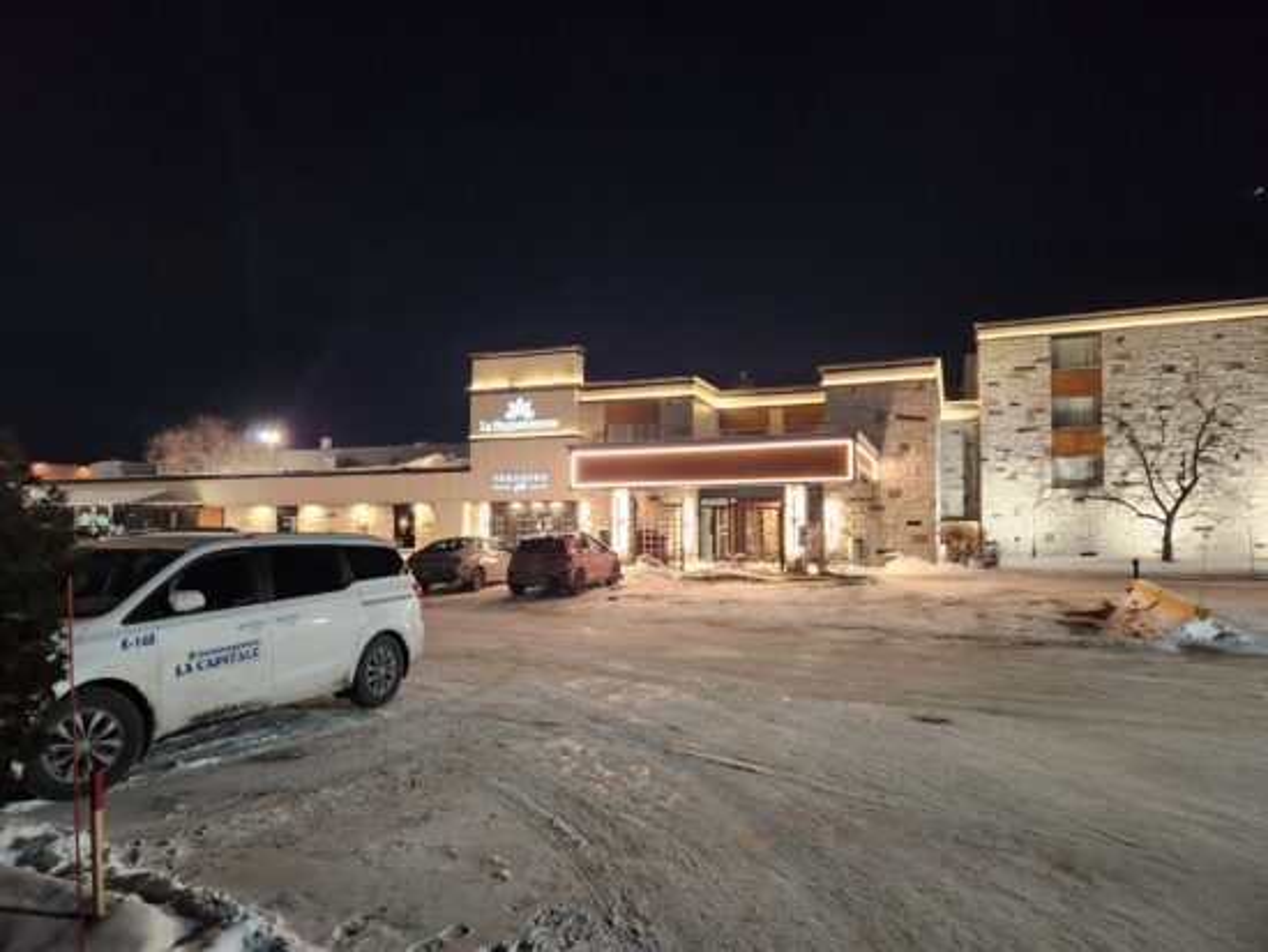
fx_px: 843
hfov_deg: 73.9
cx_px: 634
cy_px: 476
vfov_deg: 58.9
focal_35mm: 23
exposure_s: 1/30
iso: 640
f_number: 1.8
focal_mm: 5.4
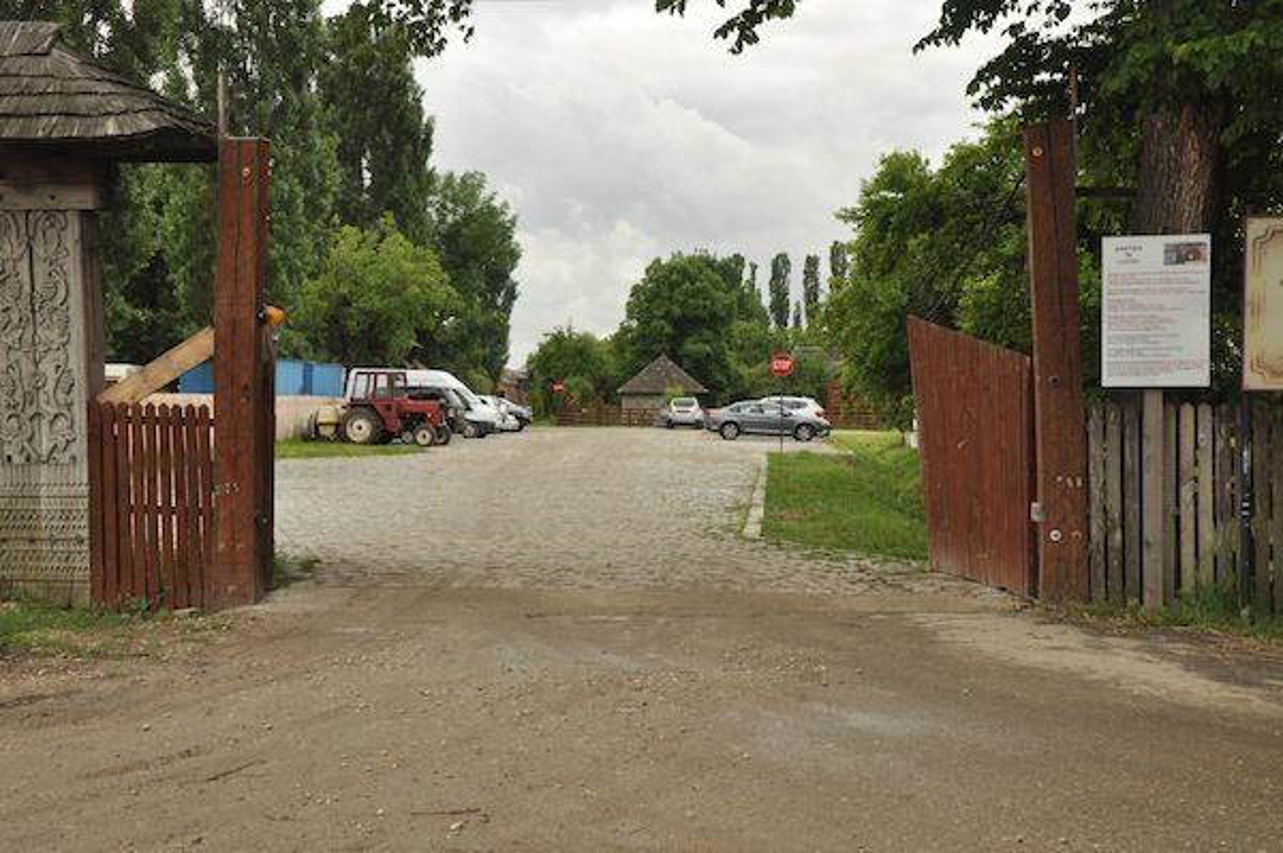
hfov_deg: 43.6
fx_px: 1602
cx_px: 642
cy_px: 426
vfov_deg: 29.8
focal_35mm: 45
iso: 400
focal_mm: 30
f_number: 11
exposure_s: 1/500
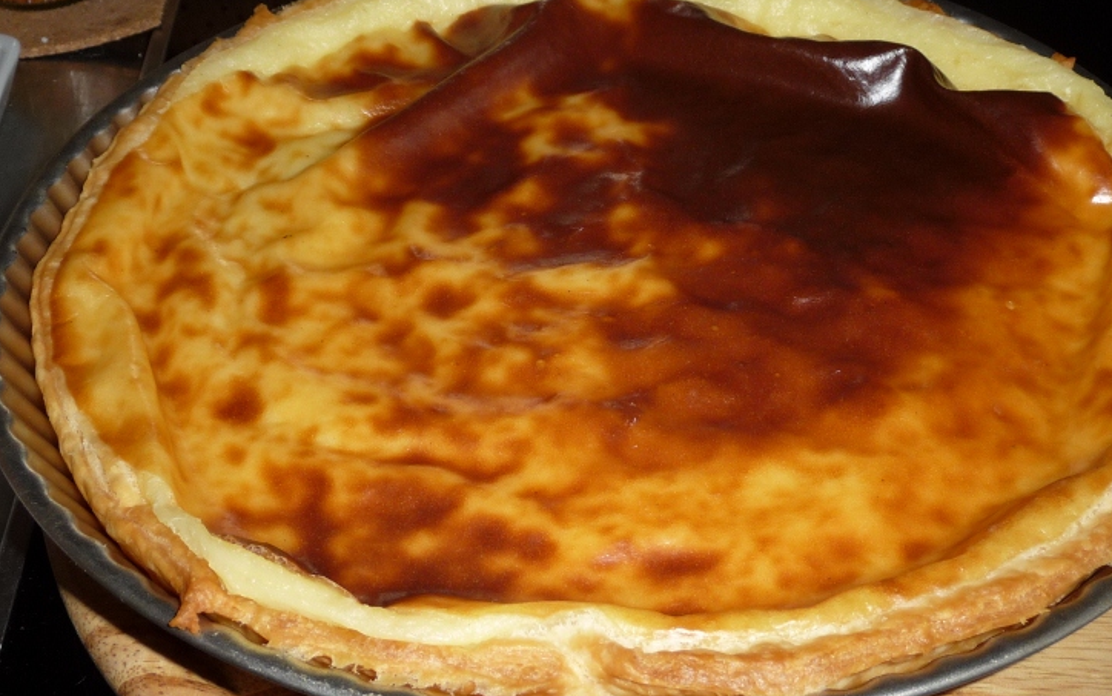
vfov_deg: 26.9
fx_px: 1455
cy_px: 298
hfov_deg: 41.8
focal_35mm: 48
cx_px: 581
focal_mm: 5
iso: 100
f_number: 3.4
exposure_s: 1/30
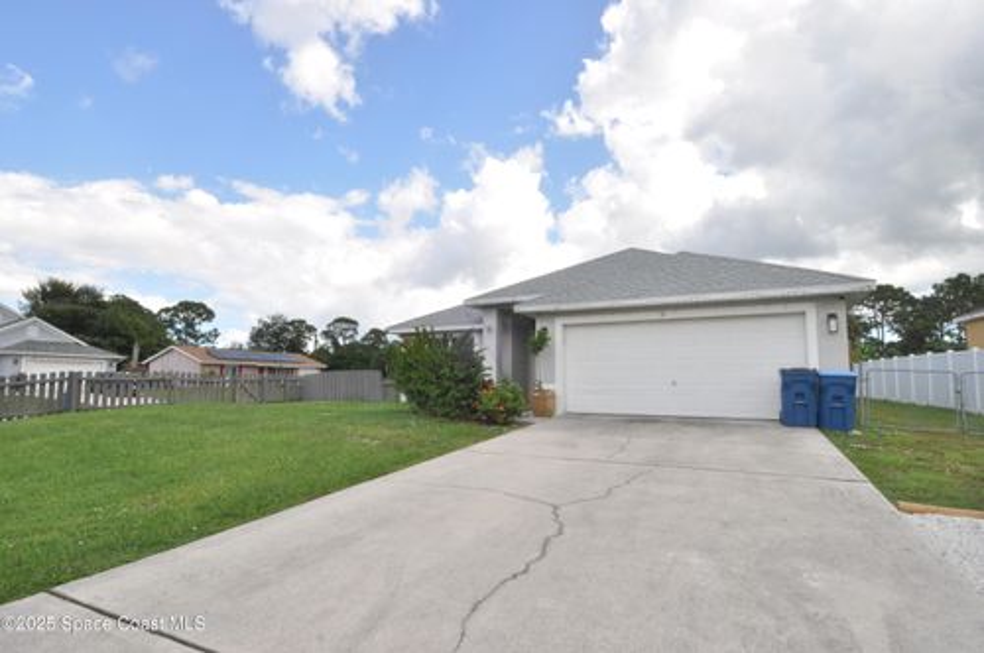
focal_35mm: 18
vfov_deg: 67.2
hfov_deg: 90.1
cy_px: 326
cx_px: 492
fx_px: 491
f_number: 22
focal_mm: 12
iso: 400
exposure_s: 1/60
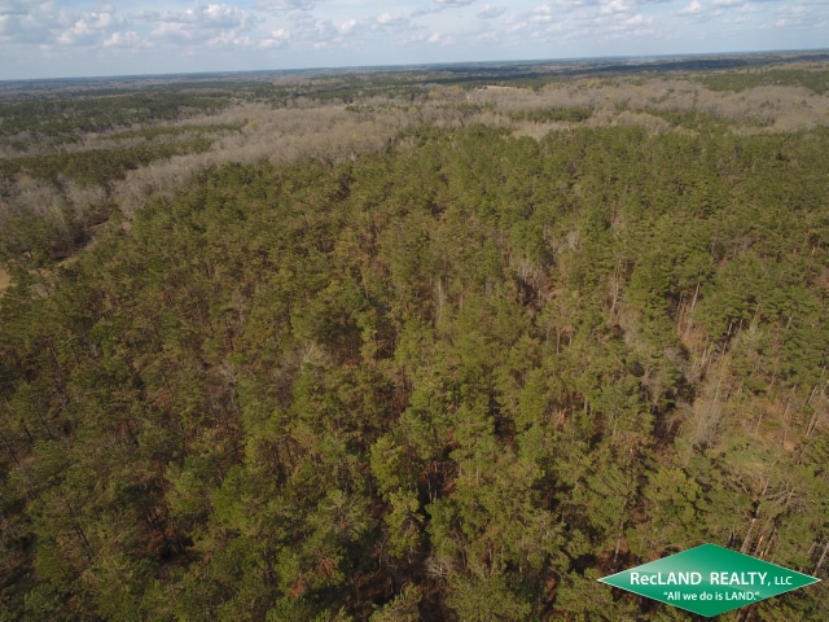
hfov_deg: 81.7
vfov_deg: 66.0
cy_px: 311
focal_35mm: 20
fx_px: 479
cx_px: 414
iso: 100
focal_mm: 3.61
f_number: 2.8
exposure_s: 1/720
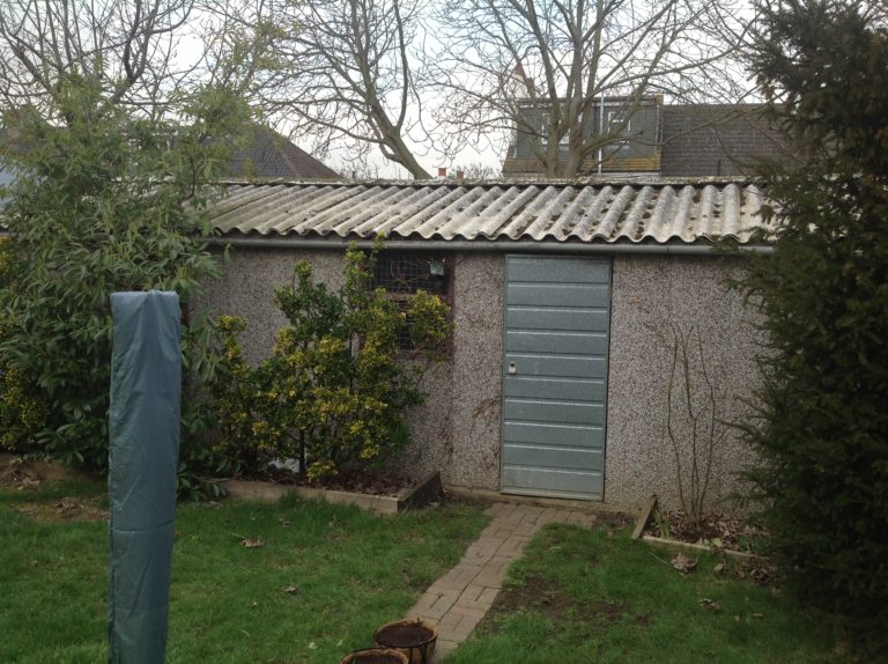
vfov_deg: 40.6
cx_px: 444
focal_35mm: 35
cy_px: 332
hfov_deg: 52.7
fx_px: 897
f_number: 2.4
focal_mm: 4.28
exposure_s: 1/593
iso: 50
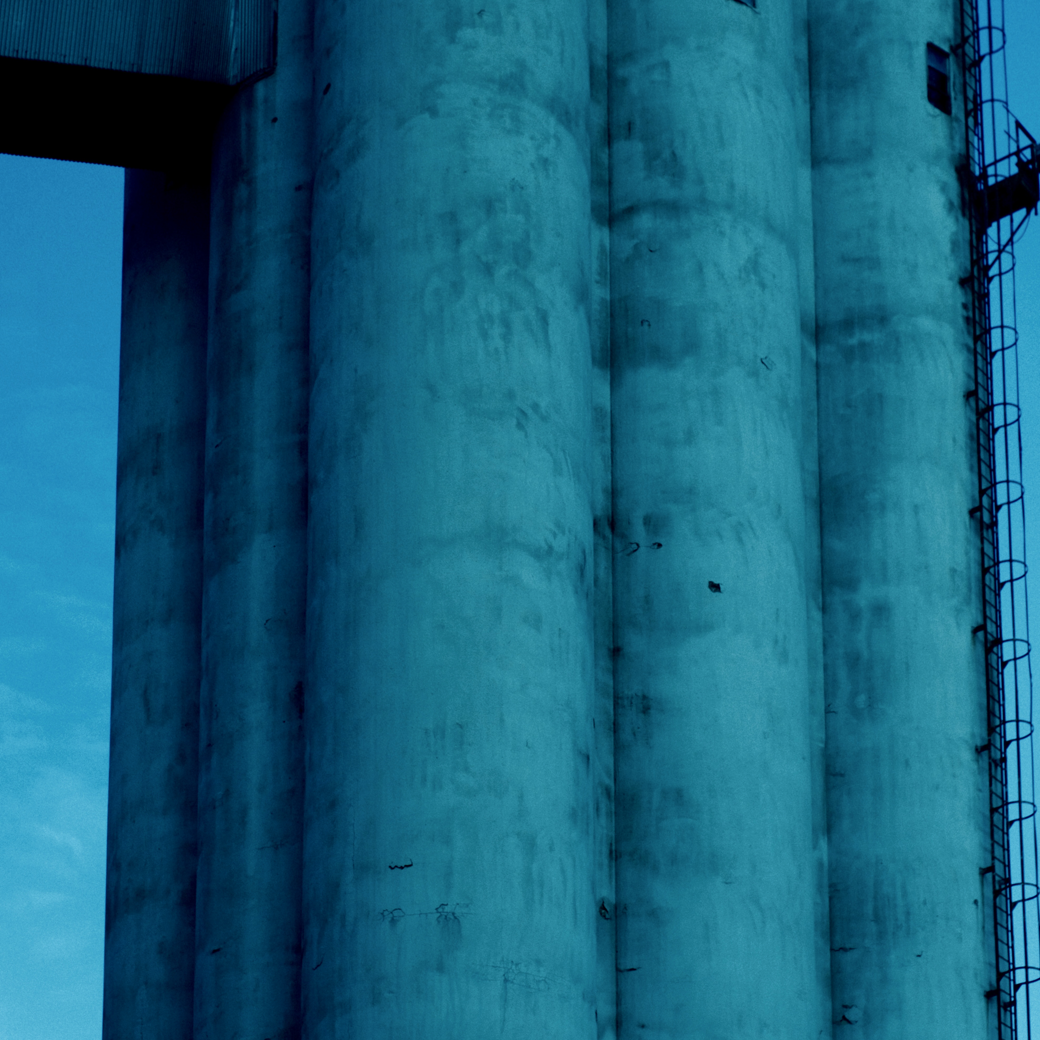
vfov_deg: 22.9
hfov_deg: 23.0
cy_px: 278
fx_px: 2549
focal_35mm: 75
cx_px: 570
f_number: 2.2
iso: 250
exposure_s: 1/5800
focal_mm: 35
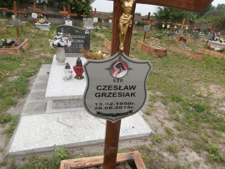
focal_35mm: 24
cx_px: 112
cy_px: 84
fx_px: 156
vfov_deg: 56.8
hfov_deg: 71.6
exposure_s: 1/640
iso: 100
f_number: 3
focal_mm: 4.2
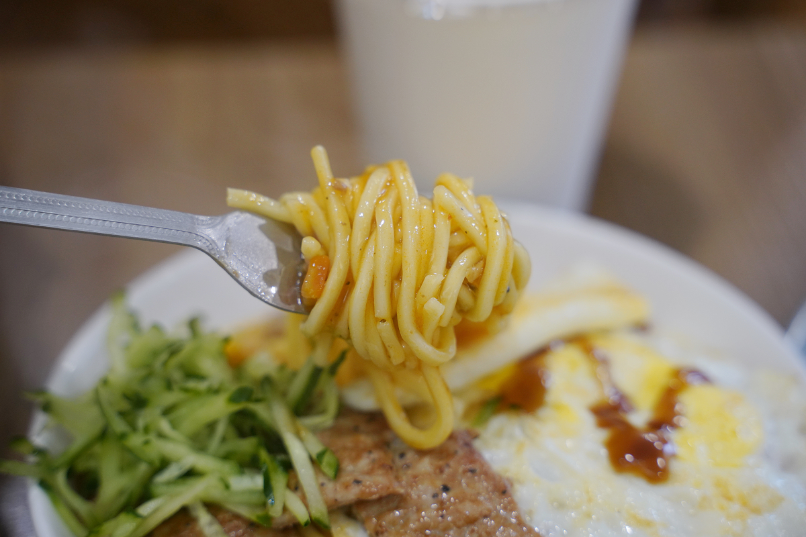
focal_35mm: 75
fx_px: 1679
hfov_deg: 27.0
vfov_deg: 18.2
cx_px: 403
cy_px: 268
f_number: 4
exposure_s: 1/80
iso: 1250
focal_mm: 75
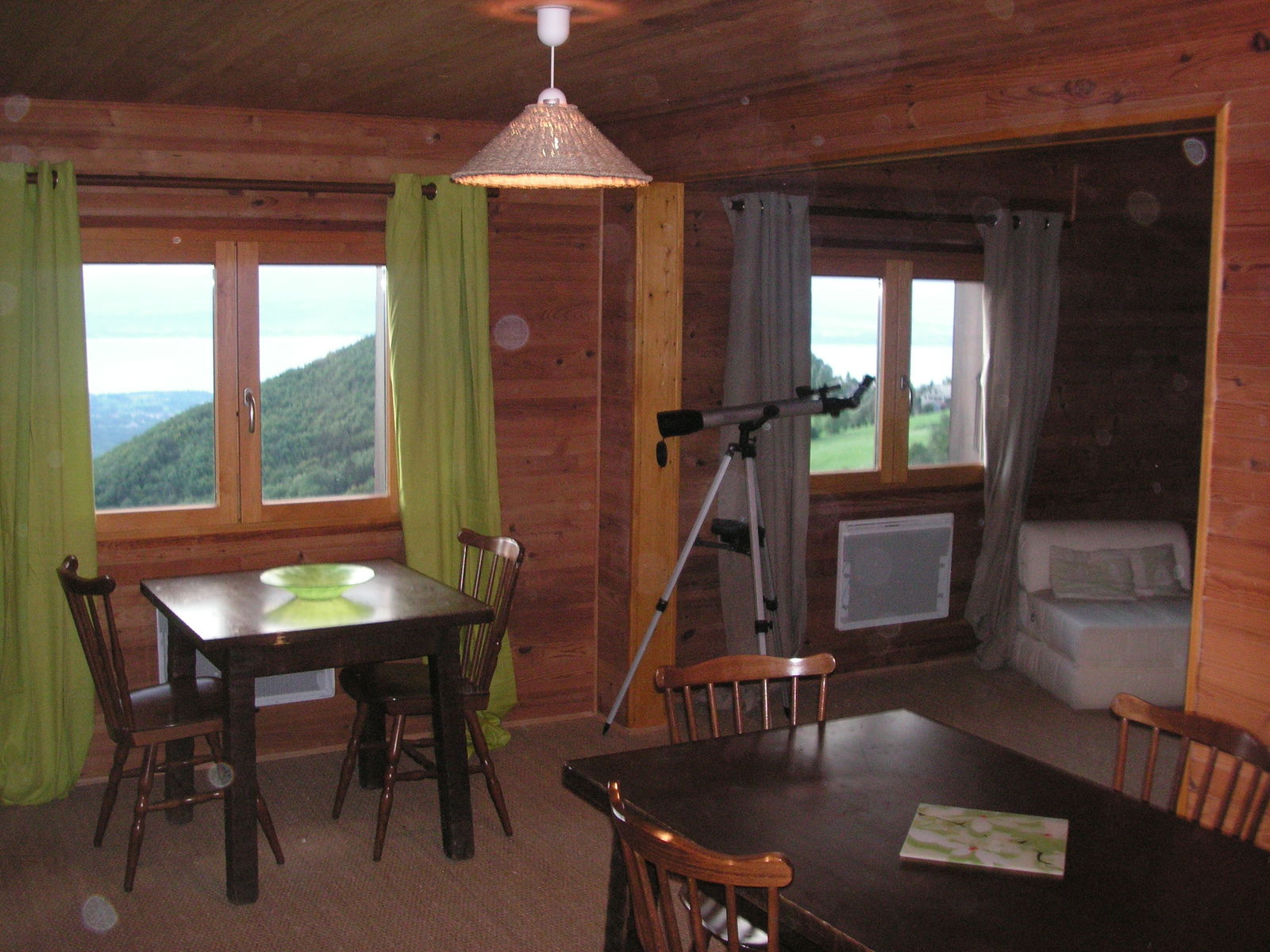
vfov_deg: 37.7
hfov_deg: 49.0
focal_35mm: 38
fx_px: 1394
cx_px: 635
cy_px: 476
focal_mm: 6.3
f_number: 3.3
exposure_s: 1/45
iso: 160
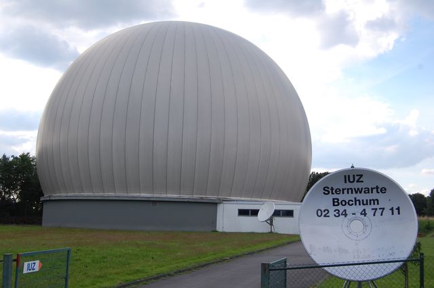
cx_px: 217
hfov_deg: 42.4
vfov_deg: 28.9
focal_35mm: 46
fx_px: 560
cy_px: 144
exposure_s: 1/250
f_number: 8
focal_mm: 31
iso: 200
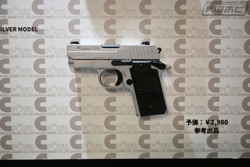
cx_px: 125
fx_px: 167
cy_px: 84
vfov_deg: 53.1
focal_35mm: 24
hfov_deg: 73.8
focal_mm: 16
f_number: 3.5
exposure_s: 1/125
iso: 800
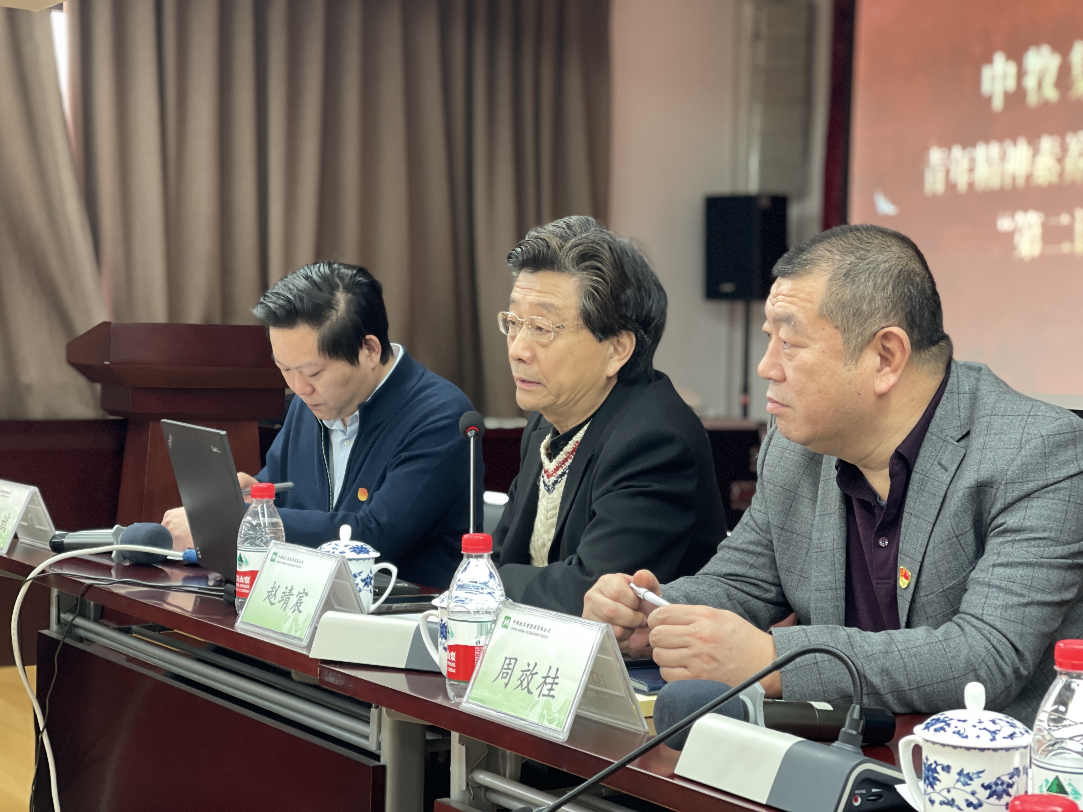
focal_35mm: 64
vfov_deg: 22.9
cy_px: 406
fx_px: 2002
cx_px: 542
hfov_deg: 30.3
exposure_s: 1/20
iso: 320
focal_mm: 7.5
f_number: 2.2
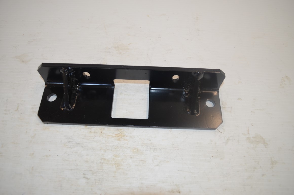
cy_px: 98
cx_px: 147
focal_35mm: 27
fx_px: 220
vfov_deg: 47.7
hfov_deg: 67.5
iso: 320
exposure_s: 1/125
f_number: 3.5
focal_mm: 18
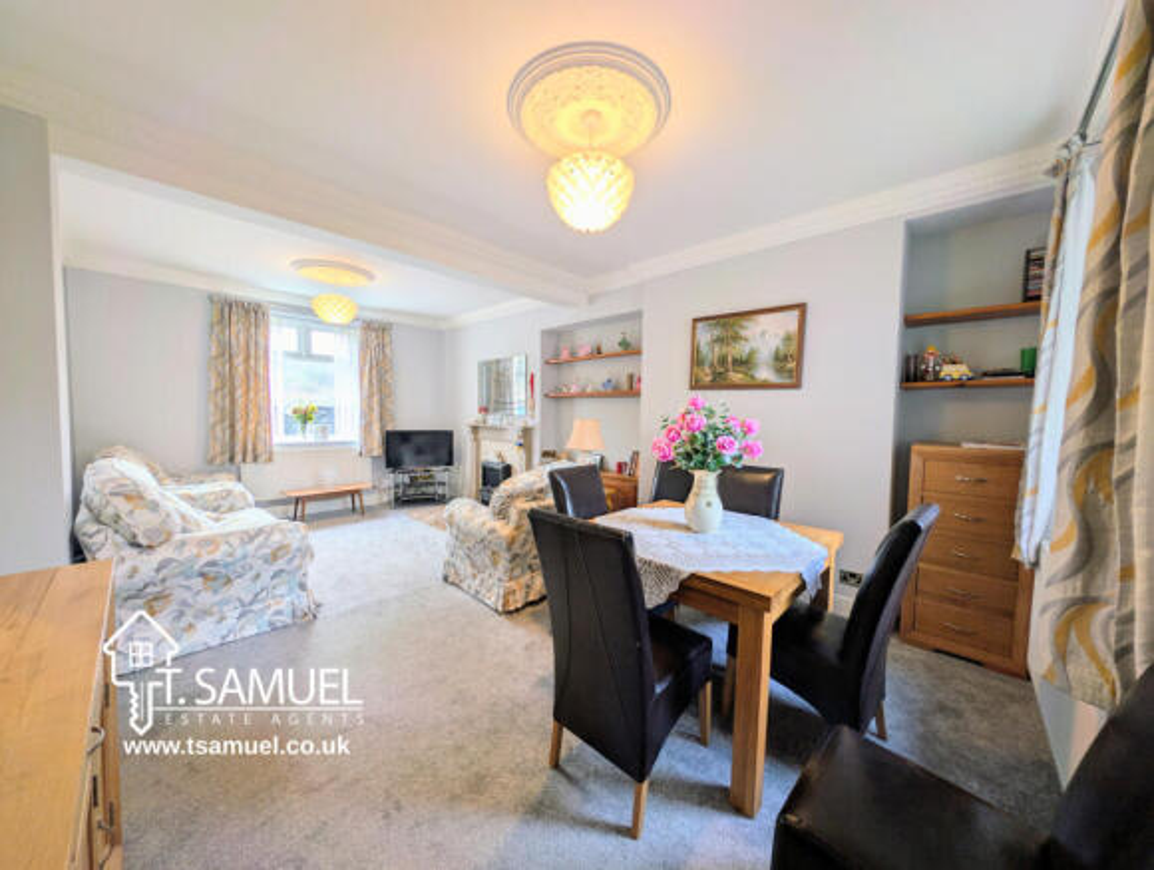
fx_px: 401
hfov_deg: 110.4
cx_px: 577
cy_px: 435
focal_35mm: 12
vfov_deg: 94.7
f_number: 1.95
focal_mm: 2.23
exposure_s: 1/35.2
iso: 49
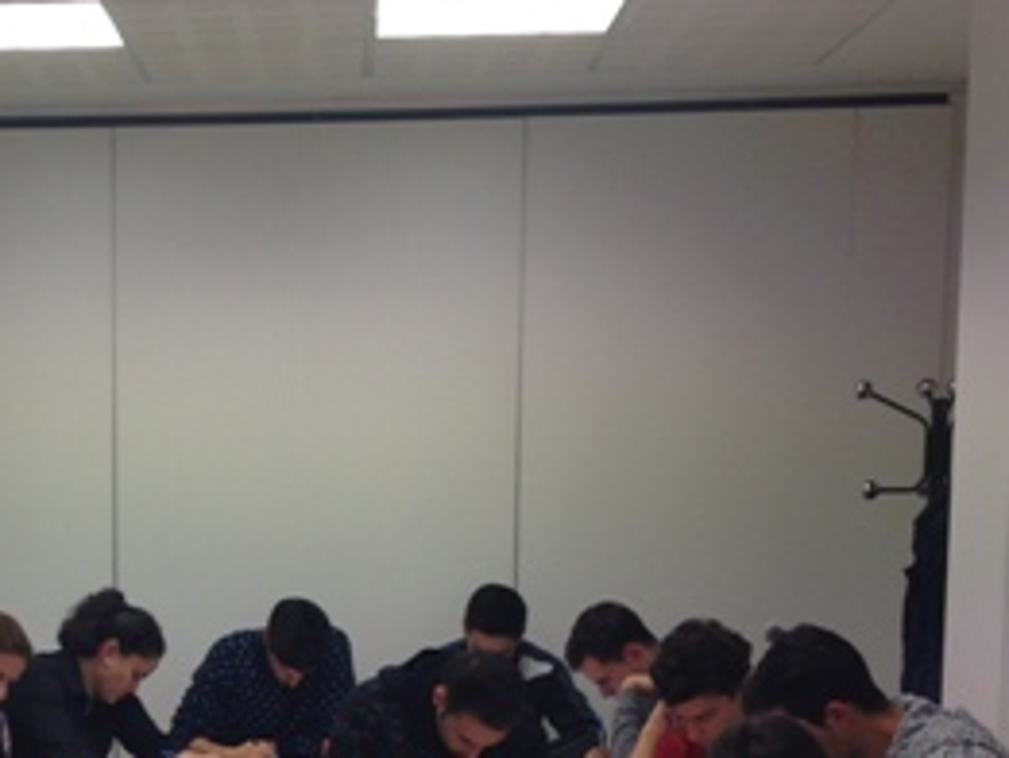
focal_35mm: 81
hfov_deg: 23.6
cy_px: 746
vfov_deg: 17.8
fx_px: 2362
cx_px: 139
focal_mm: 4.12
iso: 50
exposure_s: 1/40
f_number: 2.4
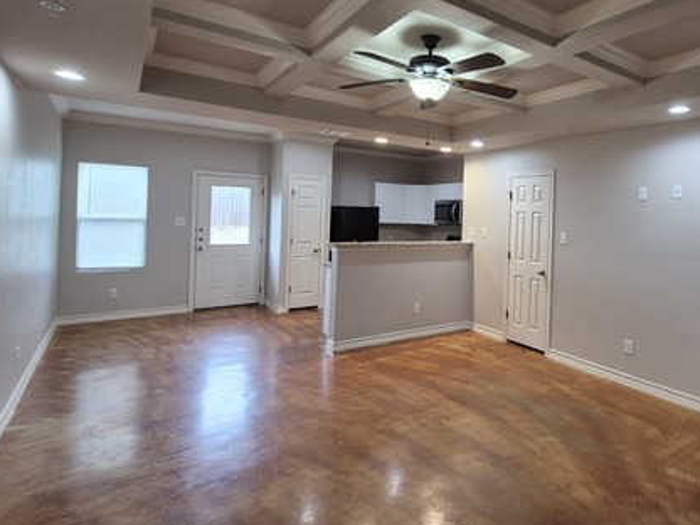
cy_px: 212
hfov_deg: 79.1
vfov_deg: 65.4
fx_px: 404
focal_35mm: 20
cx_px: 466
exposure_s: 1/60
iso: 250
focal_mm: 1.74
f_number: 2.2
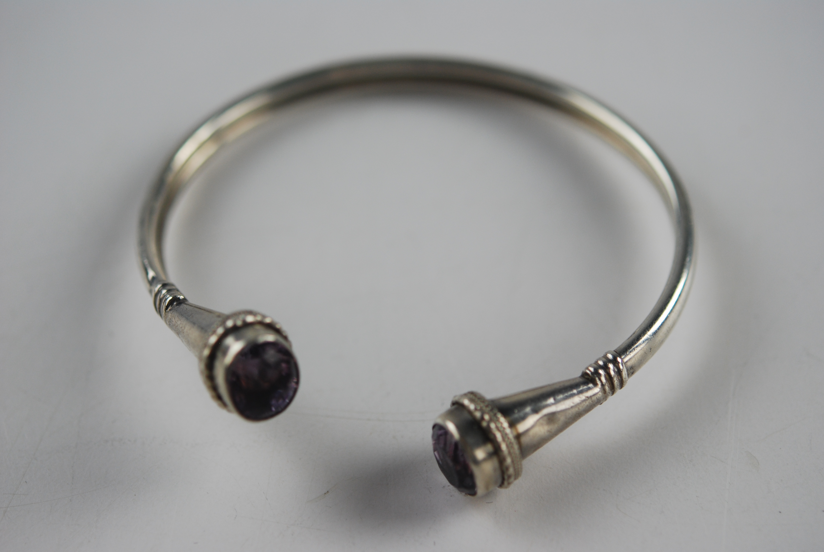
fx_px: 2062
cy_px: 276
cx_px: 412
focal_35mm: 90
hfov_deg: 22.6
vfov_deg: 15.2
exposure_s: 1/200
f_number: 3.5
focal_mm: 60
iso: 200
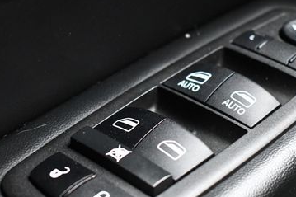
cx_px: 163
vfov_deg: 15.0
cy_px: 113
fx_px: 748
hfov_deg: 22.4
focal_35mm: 91
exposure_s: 1/125
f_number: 4.5
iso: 3200
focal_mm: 34
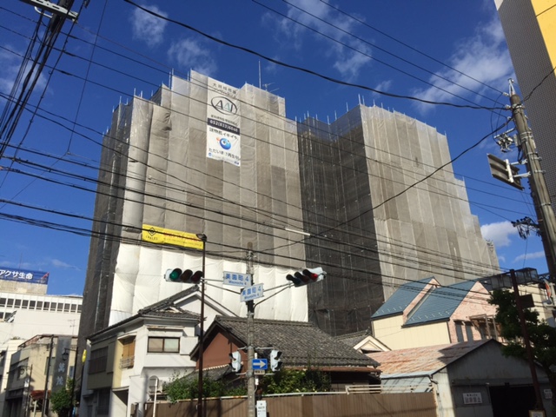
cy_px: 208
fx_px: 466
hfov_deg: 61.7
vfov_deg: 48.2
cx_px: 278
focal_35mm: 29
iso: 32
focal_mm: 4.15
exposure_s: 1/3597
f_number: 2.2
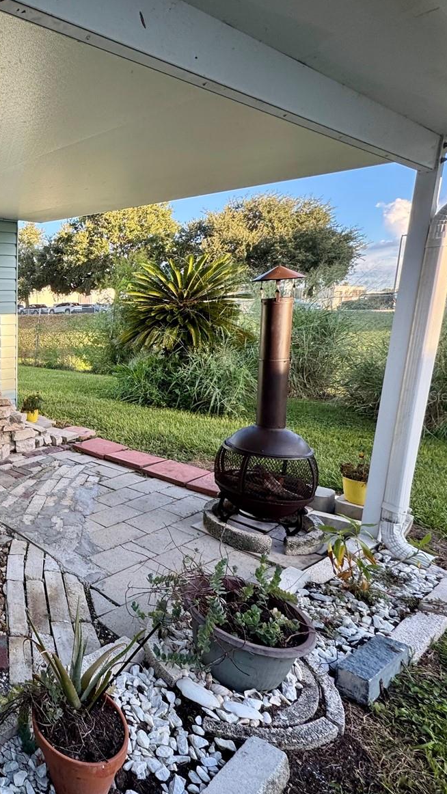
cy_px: 396
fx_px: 442
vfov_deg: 83.8
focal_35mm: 21
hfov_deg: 41.7
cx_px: -53
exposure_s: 1/186
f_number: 2.2
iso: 40
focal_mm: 2.22
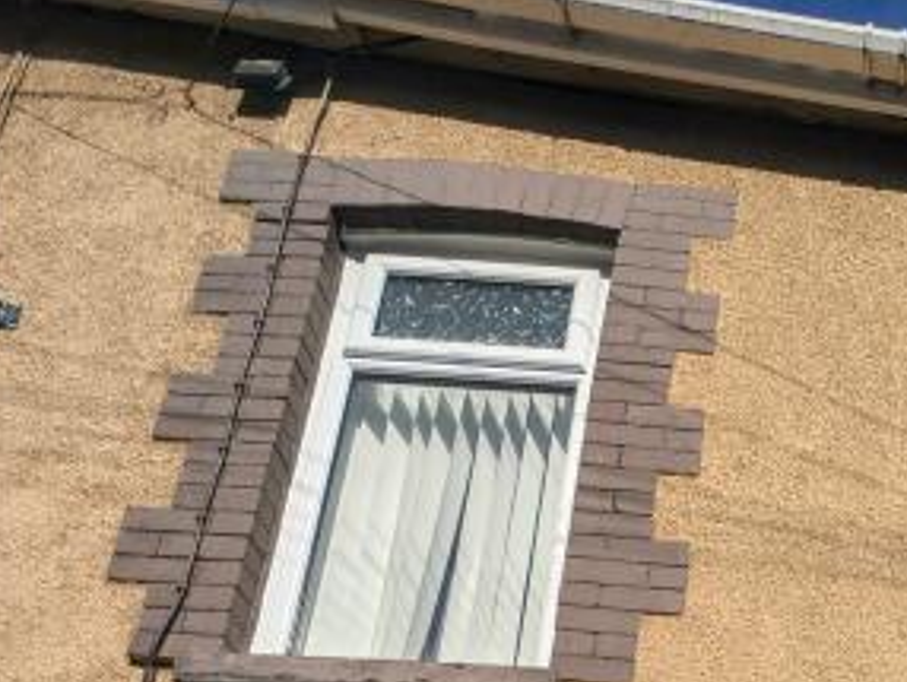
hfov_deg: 38.4
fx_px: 1128
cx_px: 929
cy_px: 1118
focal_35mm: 43
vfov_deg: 23.6
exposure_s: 1/3559
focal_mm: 2.23
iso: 45
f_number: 1.95
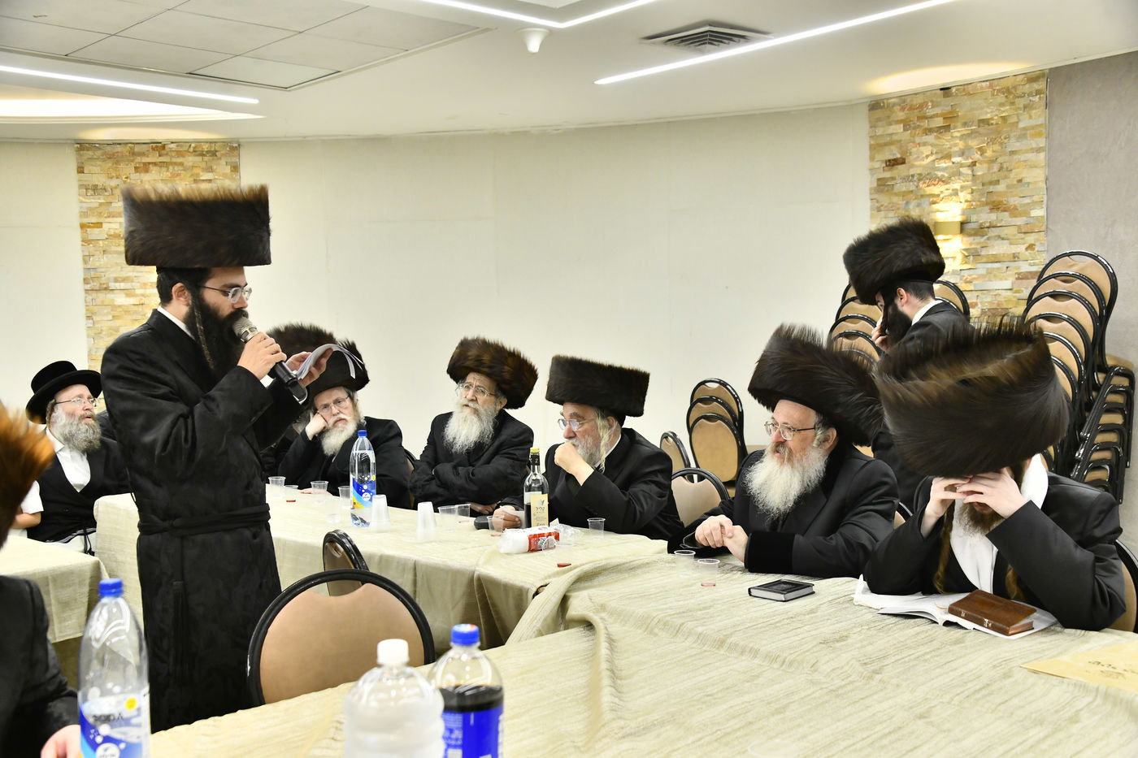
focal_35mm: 38
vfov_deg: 35.0
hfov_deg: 50.7
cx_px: 569
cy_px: 379
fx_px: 1201
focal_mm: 38
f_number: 5.6
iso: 2000
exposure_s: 1/200
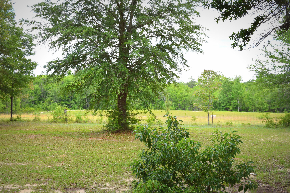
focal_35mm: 47
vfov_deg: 28.6
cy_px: 100
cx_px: 143
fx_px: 379
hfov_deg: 41.9
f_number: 8
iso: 220
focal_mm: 30
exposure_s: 1/250
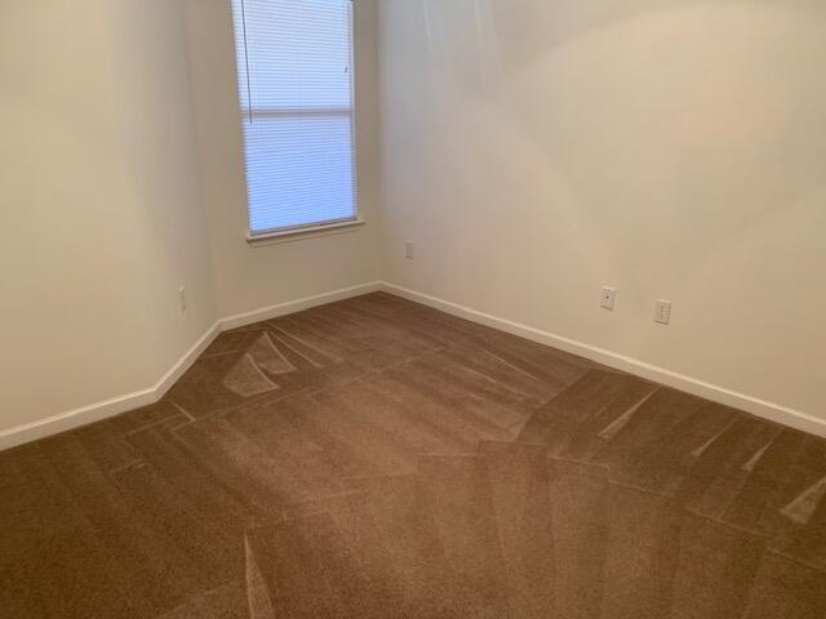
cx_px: 413
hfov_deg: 67.3
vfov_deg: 53.1
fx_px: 620
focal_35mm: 26
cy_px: 310
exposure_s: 1/60
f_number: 1.8
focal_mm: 4.25
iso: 200
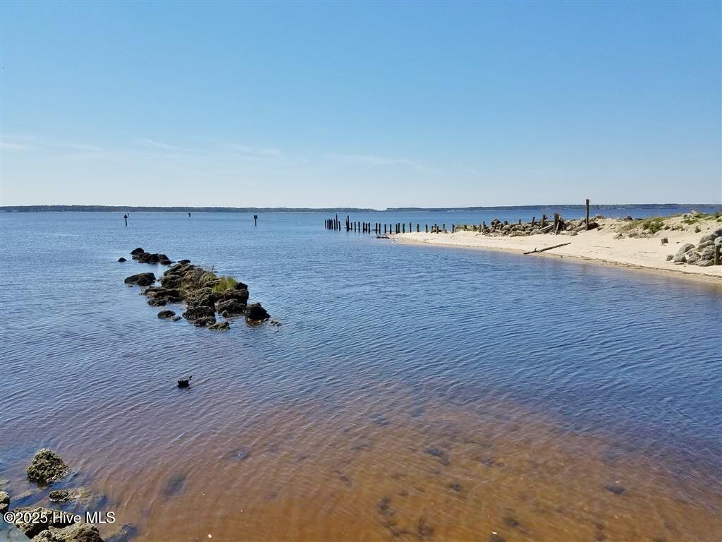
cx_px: 361
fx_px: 563
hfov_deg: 65.3
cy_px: 271
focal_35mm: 27
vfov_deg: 51.4
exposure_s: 1/3816
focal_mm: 4.25
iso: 50
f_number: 1.7
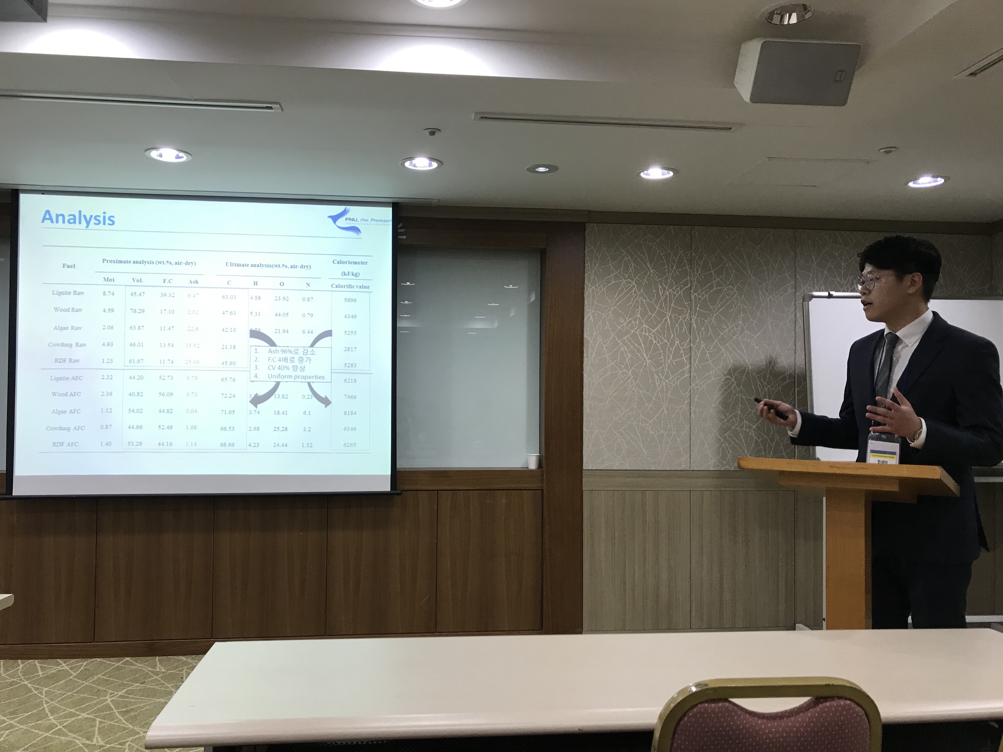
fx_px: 811
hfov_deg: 63.4
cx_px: 502
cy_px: 376
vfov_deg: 49.7
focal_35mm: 28
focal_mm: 3.99
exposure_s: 1/40
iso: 25
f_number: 1.8
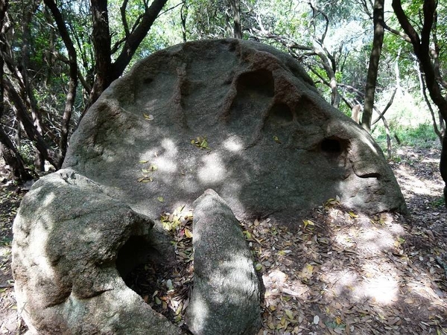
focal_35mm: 25
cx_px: 224
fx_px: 323
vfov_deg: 54.9
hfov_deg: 69.4
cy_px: 168
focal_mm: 4.5
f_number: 2.8
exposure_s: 1/60
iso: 125
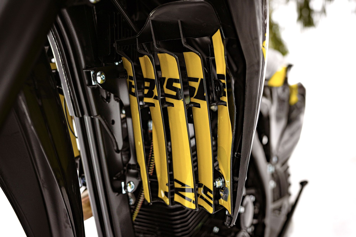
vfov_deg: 46.4
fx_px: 277
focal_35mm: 28
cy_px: 118
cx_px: 178
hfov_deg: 65.5
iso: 200
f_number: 2.8
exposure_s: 1/200
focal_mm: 28
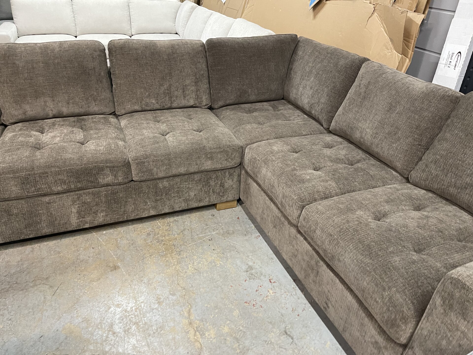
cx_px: 236
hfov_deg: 69.4
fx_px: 342
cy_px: 178
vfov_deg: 54.9
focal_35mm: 25
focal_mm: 5.1
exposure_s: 1/60
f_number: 1.6
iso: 500
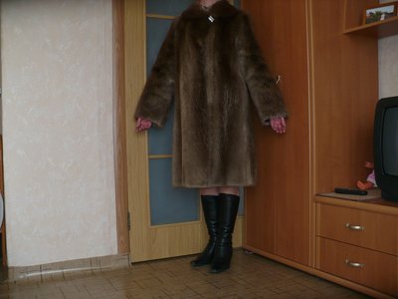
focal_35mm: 37
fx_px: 425
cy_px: 150
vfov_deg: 38.7
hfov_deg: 50.1
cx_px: 199
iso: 100
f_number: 2.8
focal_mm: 6.1
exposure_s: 1/30
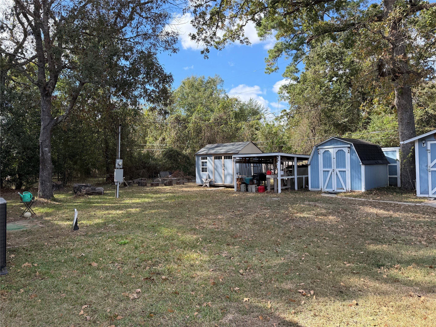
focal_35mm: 24
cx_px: 218
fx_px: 302
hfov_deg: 71.6
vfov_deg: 56.8
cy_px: 164
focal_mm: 6.76
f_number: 1.78
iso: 100
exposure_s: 1/1361
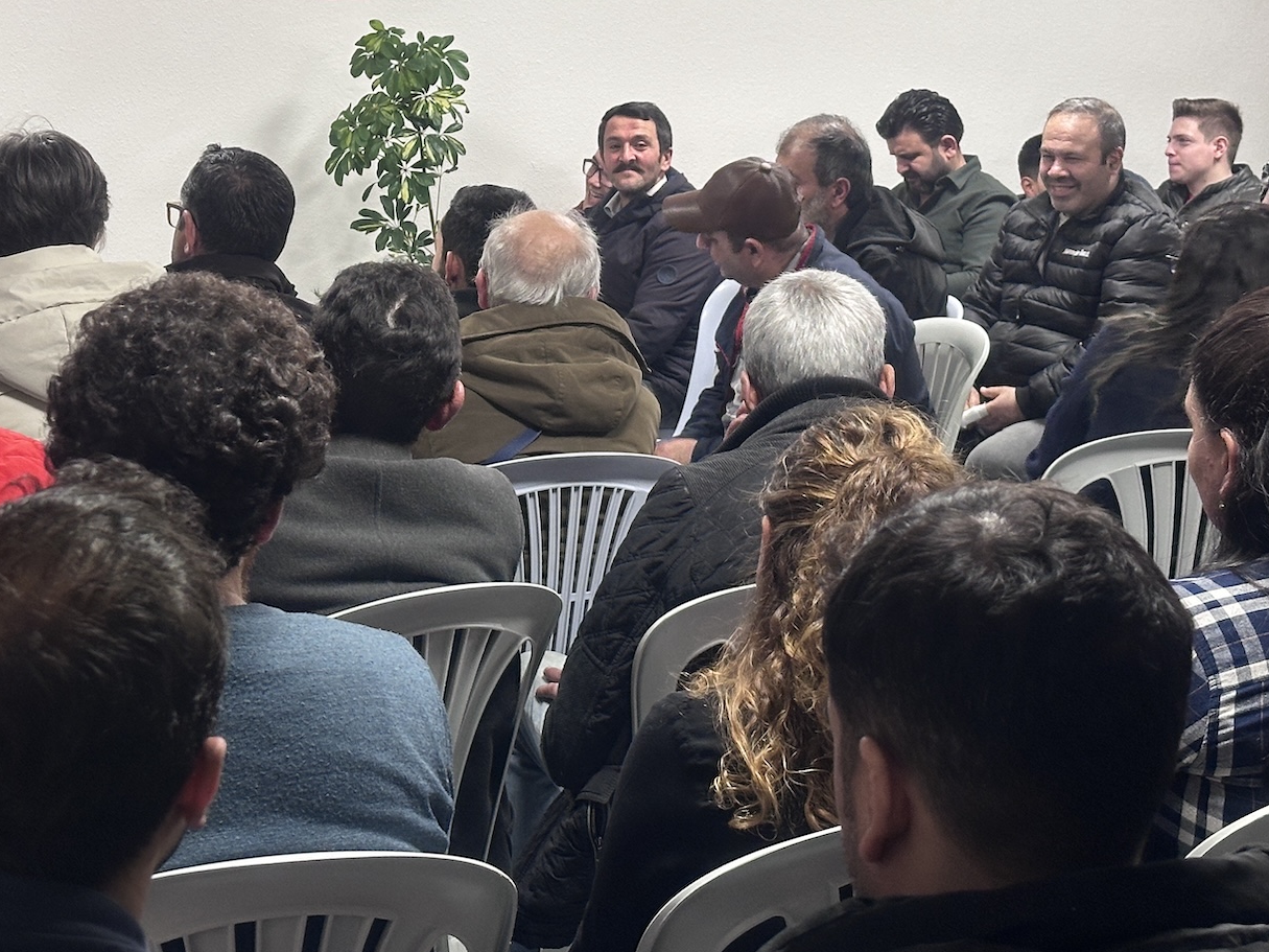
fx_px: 2896
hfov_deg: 24.7
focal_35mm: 79
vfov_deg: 18.6
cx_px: 487
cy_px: 297
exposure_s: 1/50
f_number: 1.78
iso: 80
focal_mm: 6.86
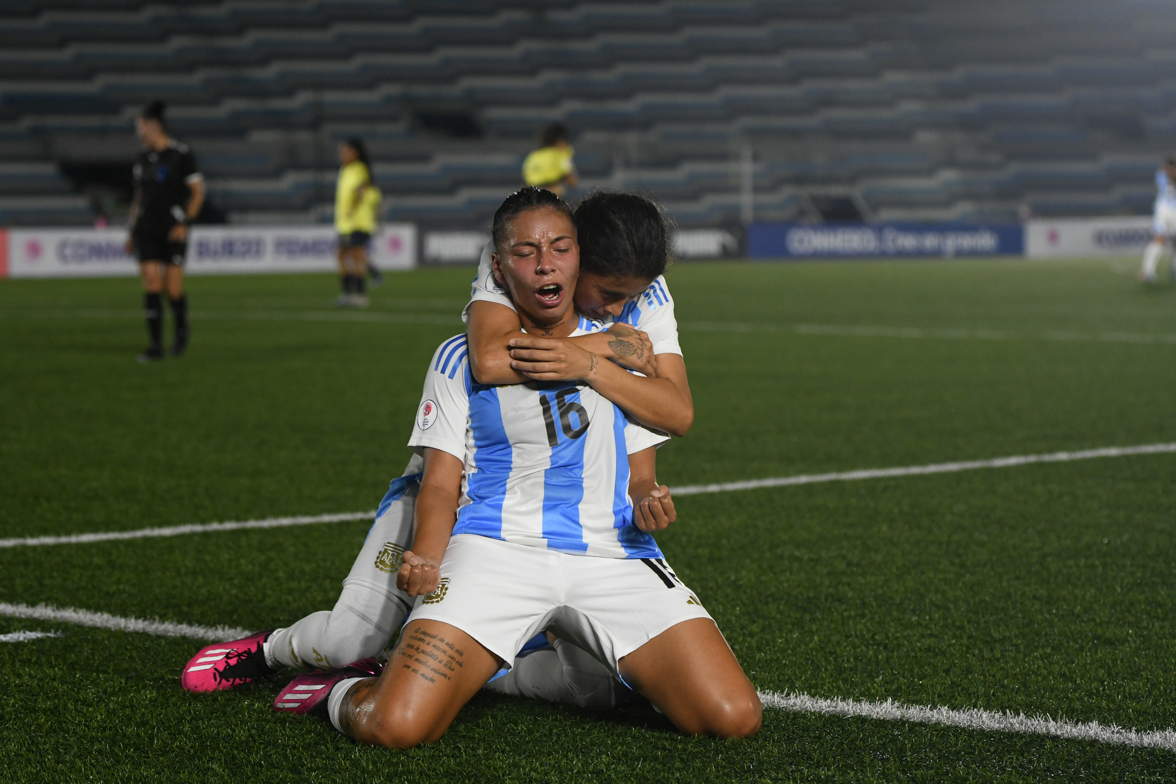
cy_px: 392
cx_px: 588
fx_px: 3430
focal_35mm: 105
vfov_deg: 13.0
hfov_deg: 19.5
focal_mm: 70
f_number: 2.8
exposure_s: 1/1000
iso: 1800
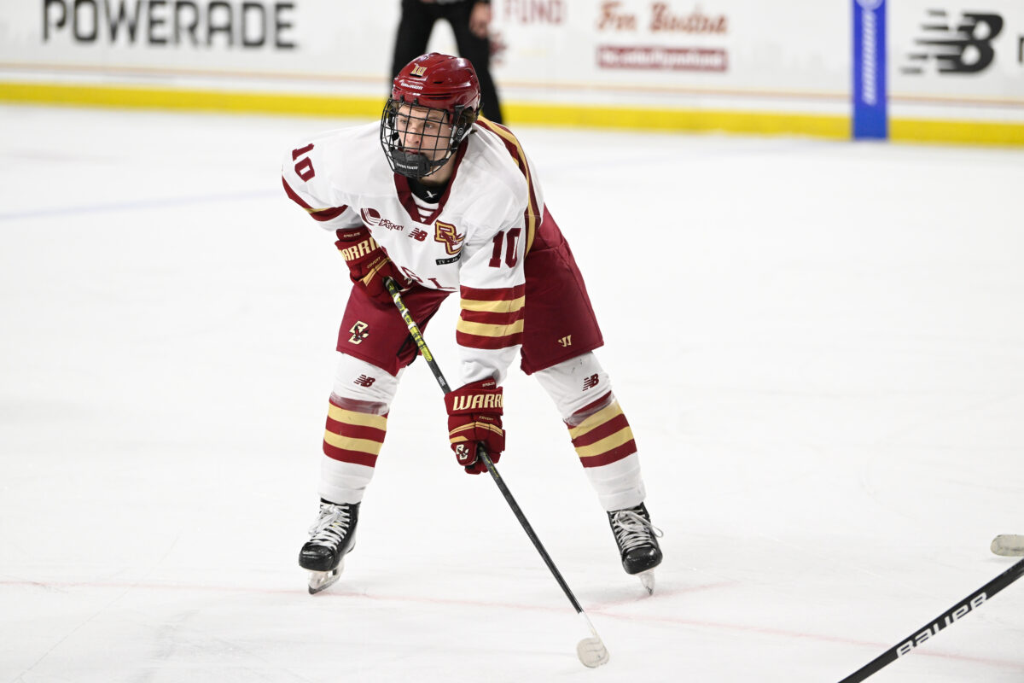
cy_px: 342
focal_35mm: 170
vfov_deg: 8.1
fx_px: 4835
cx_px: 512
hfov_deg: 12.1
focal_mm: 170
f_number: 3.5
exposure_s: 1/2000
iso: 3200
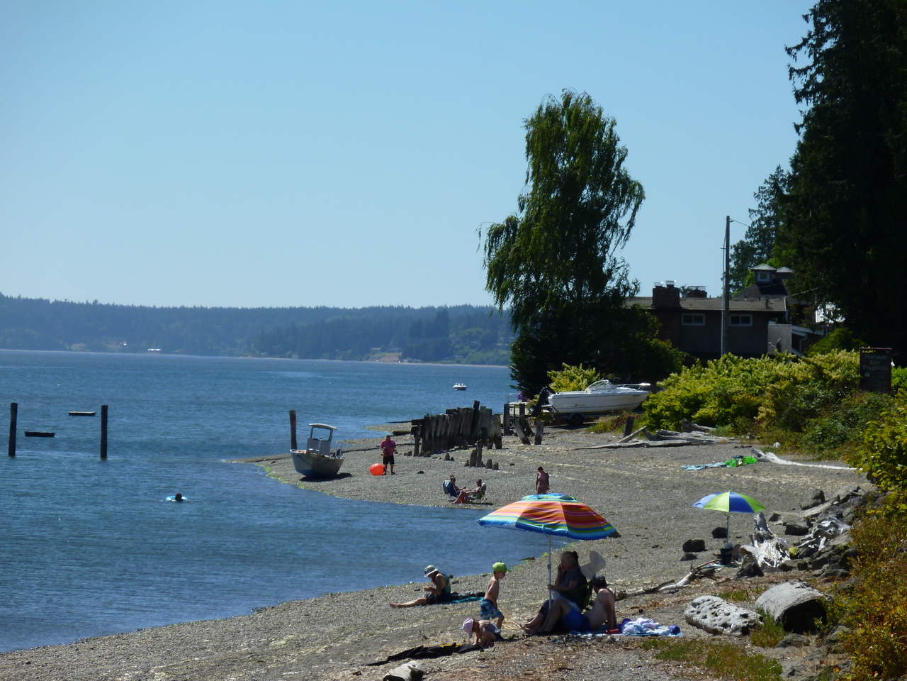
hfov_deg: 11.3
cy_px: 340
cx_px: 454
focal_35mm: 175
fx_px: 4585
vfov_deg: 8.5
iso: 80
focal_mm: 31.4
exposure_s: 1/320
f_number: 5.8
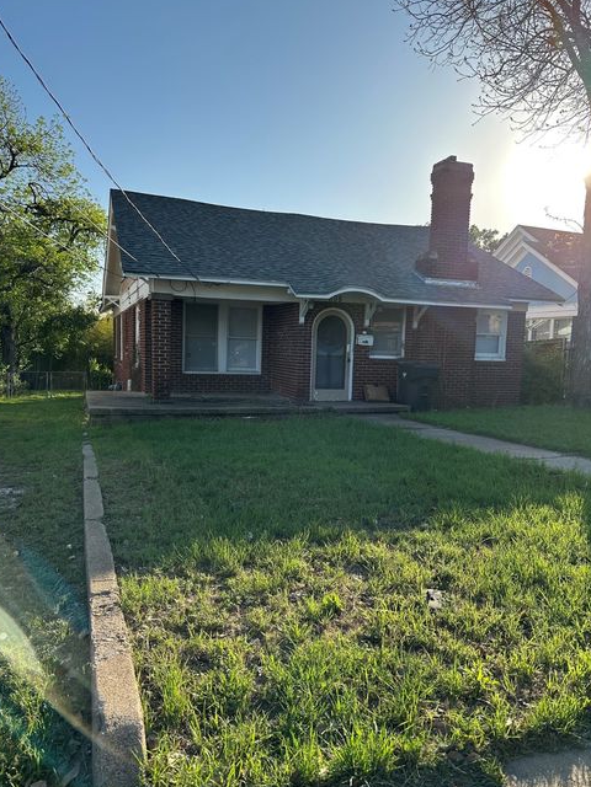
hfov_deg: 54.9
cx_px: 292
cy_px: 397
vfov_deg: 69.4
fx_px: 569
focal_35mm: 25
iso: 80
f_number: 1.78
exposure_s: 1/2967
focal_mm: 6.86
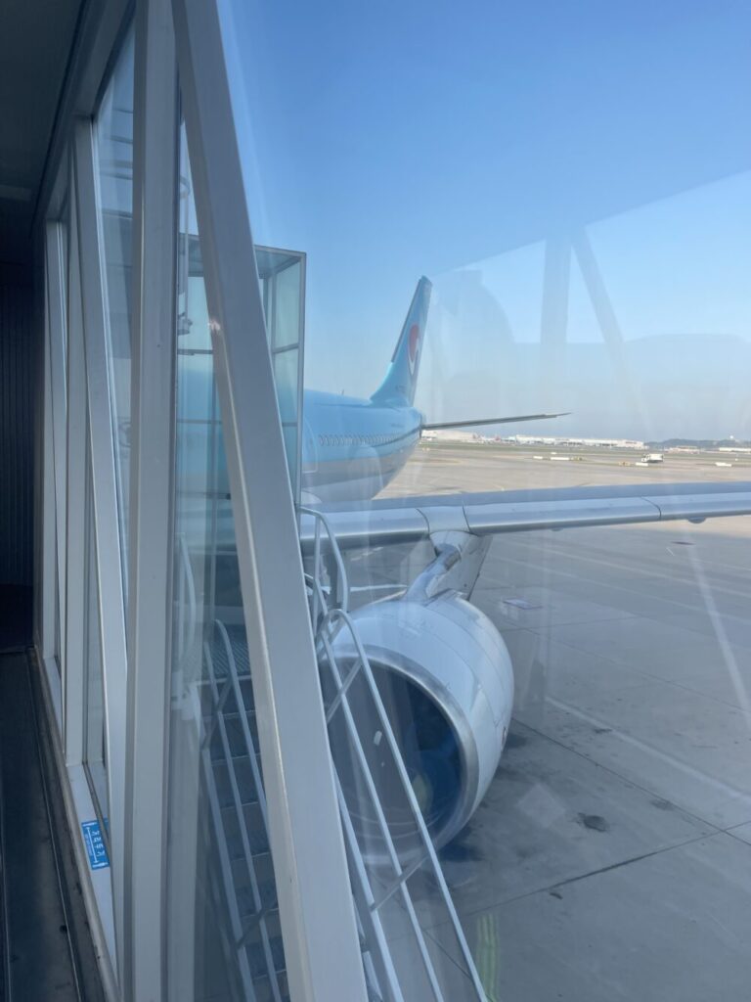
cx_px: 376
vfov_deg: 69.4
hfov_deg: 54.9
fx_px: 723
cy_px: 501
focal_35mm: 25
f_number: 1.6
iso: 32
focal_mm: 5.1
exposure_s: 1/446
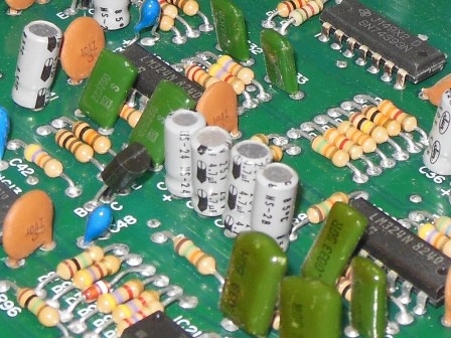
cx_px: 226
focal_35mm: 43
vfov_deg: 33.6
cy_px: 169
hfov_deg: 43.9
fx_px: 560
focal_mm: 7.7
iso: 200
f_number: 7.5
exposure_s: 1/30
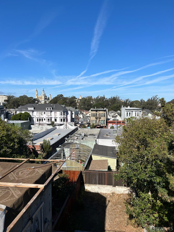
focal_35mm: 26
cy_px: 116
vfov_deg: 67.3
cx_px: 87
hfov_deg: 53.1
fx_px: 174
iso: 50
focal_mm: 5.7
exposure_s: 1/5587
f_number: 1.5
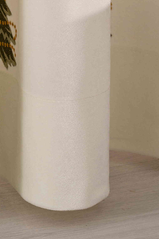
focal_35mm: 310
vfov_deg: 6.3
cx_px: -154
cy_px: -355
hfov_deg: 4.4
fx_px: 2054
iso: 100
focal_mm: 50
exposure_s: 1/160
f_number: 6.3
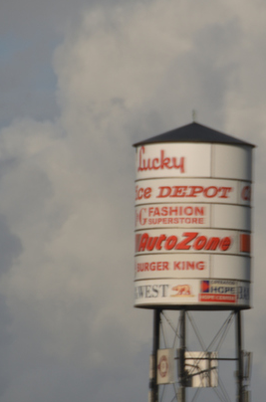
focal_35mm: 520
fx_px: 5798
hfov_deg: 2.6
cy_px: 207
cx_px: 219
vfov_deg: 4.0
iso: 100
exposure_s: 1/250
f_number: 5.6
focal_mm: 200
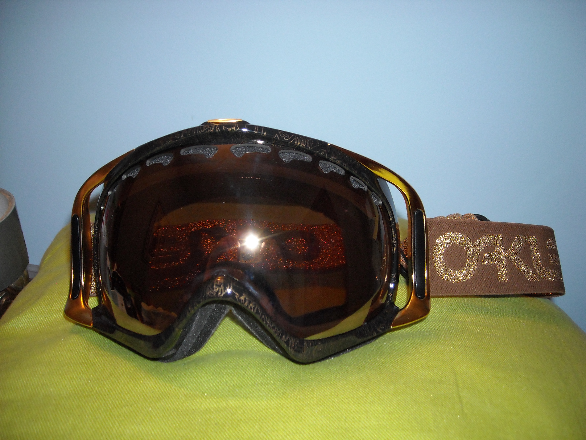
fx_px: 593
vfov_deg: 40.7
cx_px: 293
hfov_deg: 52.6
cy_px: 220
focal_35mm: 35
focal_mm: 5.7
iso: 200
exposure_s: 1/60
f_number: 2.8
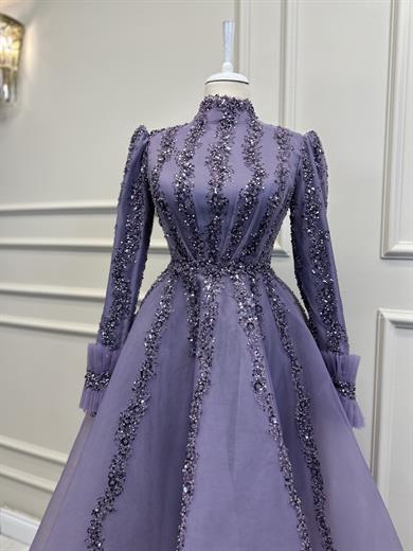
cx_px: 206
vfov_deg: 71.6
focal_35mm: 24
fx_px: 382
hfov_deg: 56.8
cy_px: 276
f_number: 1.78
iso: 64
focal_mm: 6.86
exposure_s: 1/145
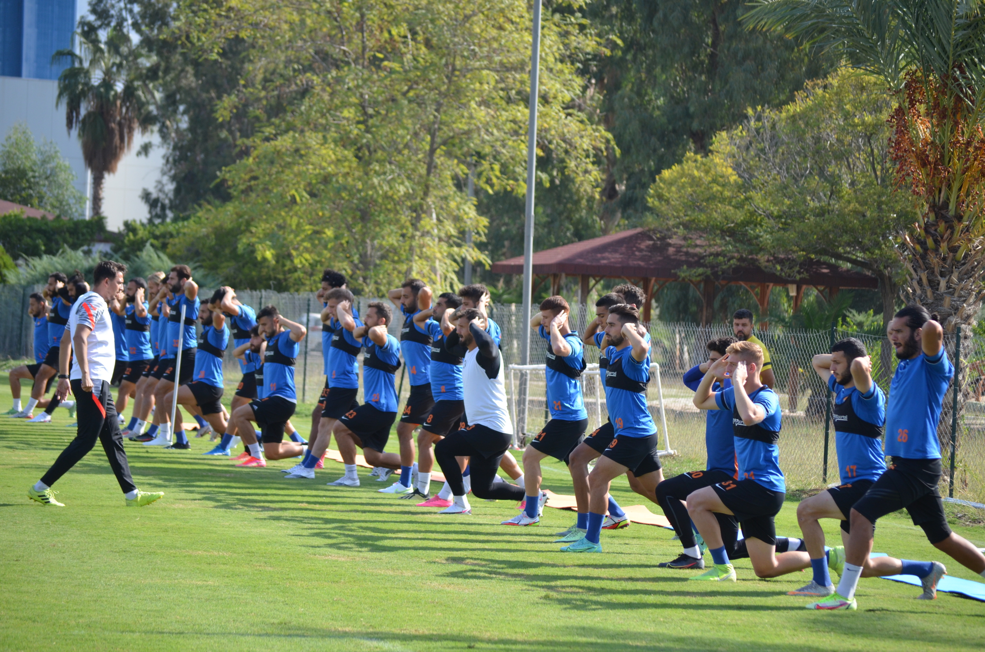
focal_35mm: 135
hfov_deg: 15.2
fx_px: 3686
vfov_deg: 10.1
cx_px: 492
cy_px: 326
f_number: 4.5
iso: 400
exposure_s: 1/1000
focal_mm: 90
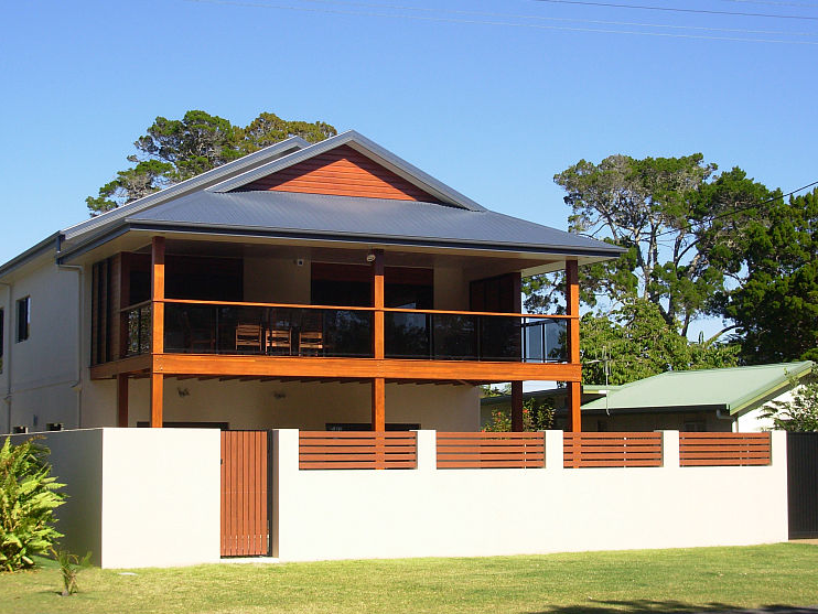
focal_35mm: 69
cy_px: 304
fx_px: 1631
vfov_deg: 21.3
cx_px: 403
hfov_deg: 28.2
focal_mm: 10.5
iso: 50
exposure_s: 1/724
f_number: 3.4
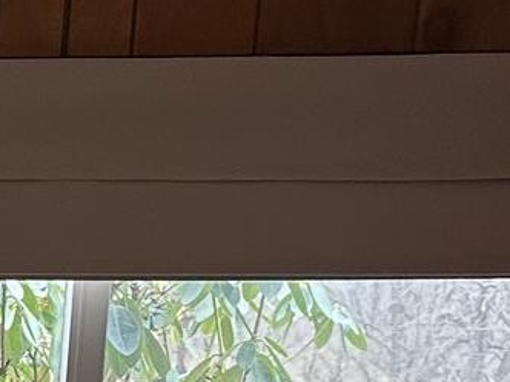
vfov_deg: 9.4
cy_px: 753
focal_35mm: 148
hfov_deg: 11.0
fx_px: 2180
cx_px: -763
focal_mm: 6.86
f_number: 1.78
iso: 160
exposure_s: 1/60
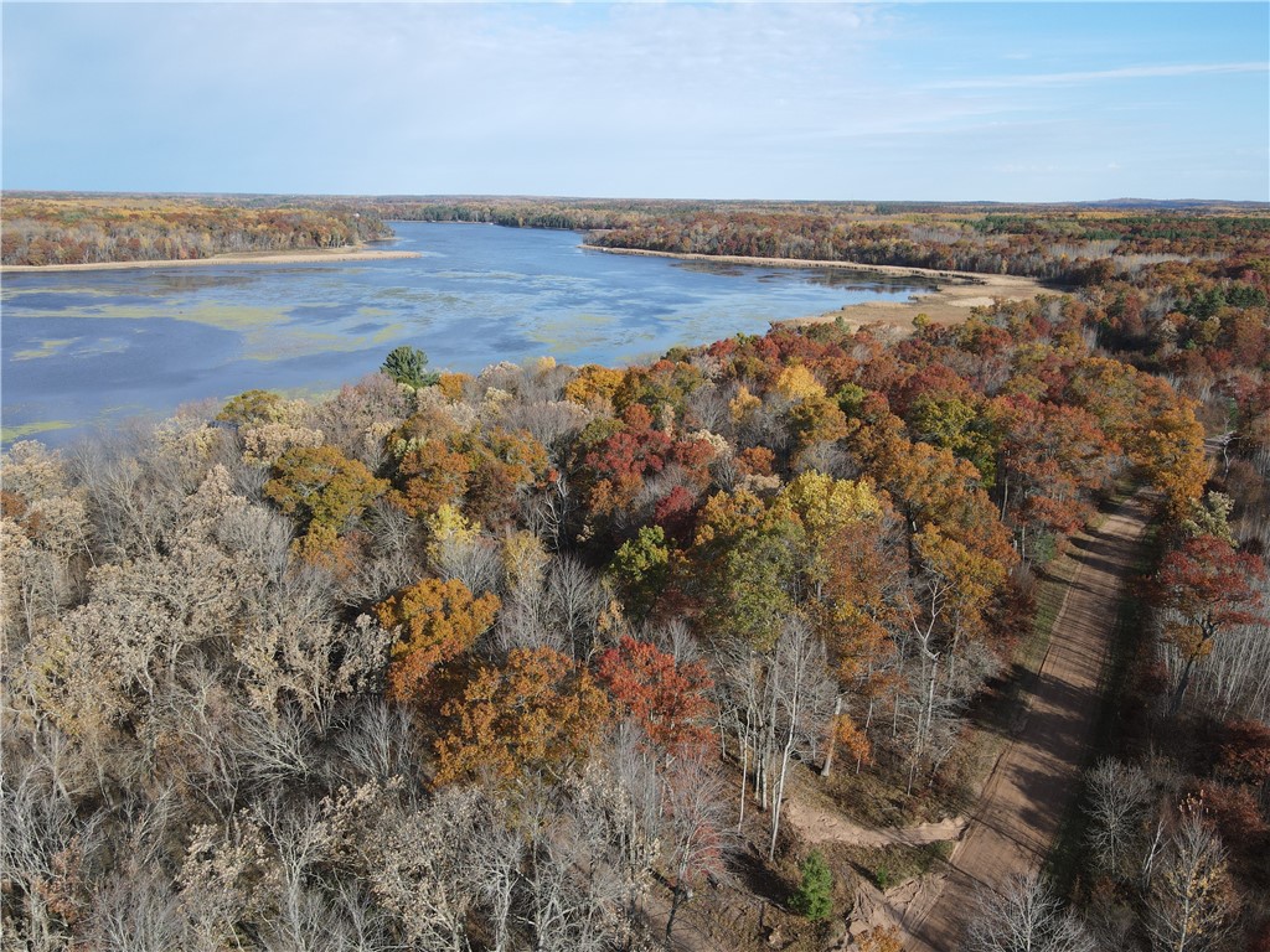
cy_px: 476
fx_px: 881
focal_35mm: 24
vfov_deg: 56.8
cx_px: 635
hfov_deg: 71.6
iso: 100
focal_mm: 4.5
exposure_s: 1/400
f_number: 2.8
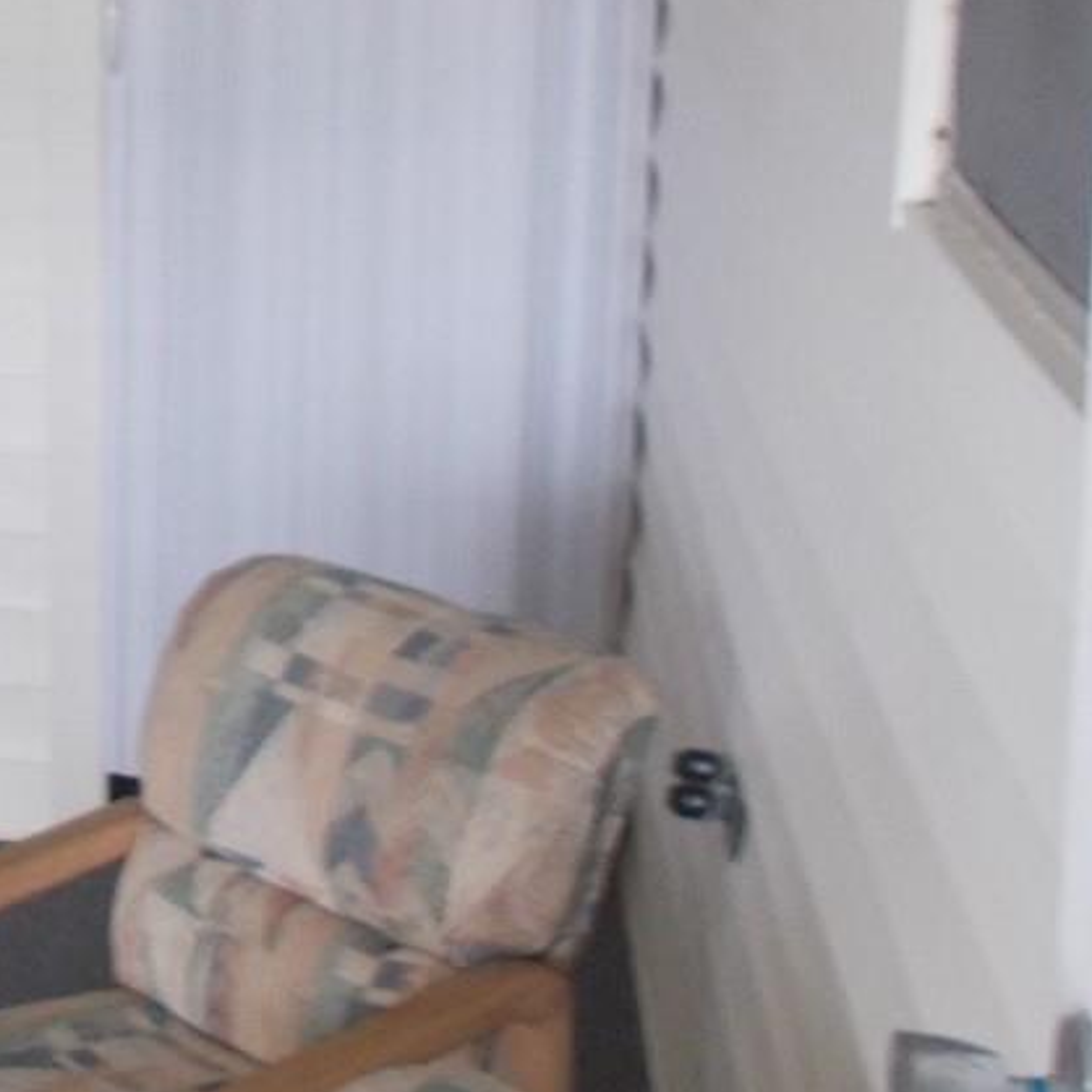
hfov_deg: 18.5
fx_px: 3141
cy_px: 172
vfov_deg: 19.5
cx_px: -282
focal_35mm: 88
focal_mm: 4.6
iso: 180
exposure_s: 1/25
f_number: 3.2
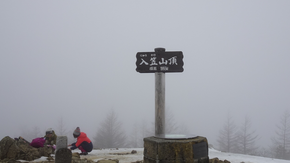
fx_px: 338
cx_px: 166
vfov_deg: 27.1
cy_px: 85
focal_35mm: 44
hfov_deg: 46.3
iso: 80
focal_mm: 5.9
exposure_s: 1/1600
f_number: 4
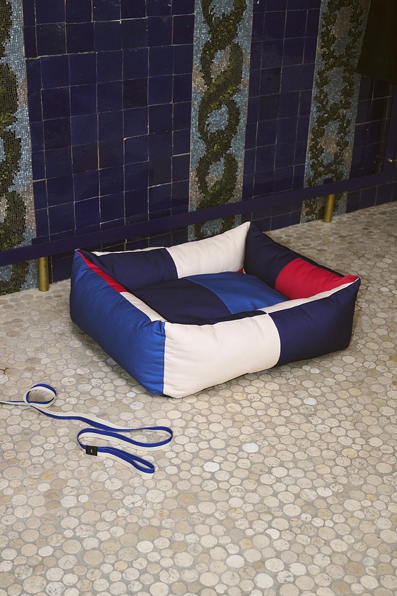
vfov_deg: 39.6
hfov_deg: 27.0
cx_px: 198
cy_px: 298
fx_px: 827
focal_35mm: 50
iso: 2000
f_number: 5.6
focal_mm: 50
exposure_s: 1/100
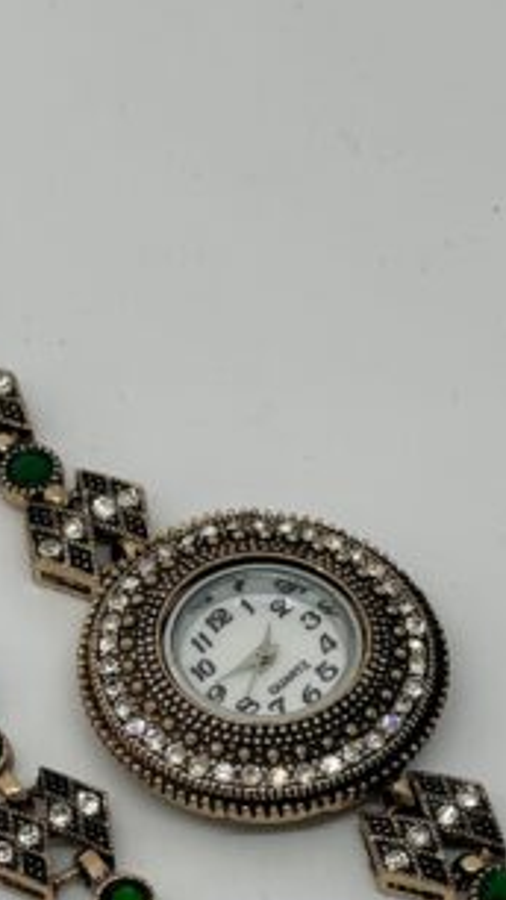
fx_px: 3532
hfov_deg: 8.2
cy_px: 856
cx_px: 244
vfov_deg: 14.3
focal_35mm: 148
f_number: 2
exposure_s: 1/128
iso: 25
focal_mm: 6
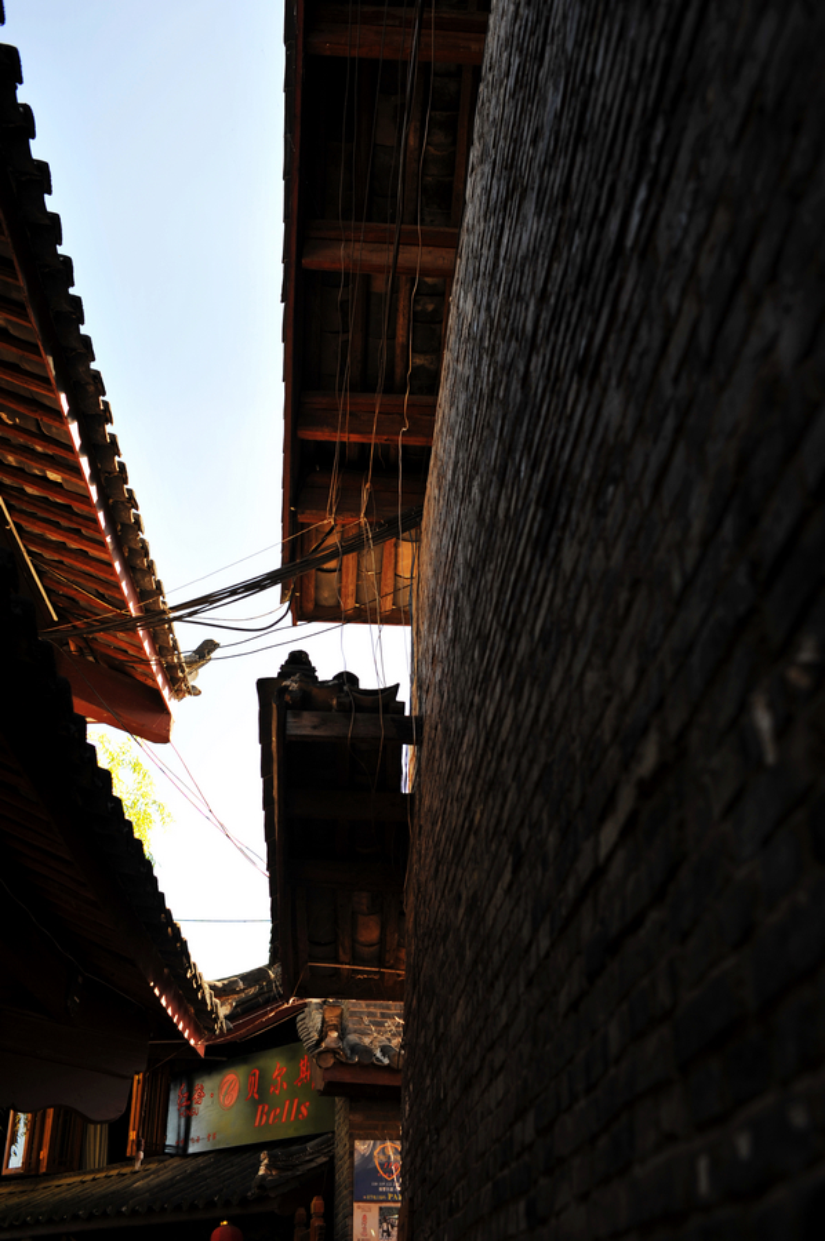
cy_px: 620
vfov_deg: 54.5
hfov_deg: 37.8
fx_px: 1206
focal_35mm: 35
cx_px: 412
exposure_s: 1/640
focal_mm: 35
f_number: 3.5
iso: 250
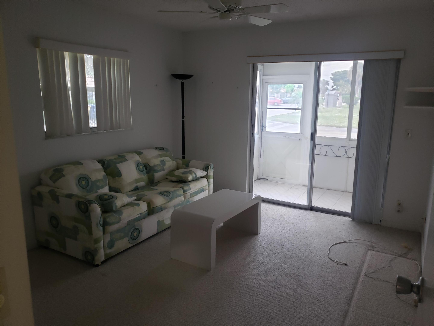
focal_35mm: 26
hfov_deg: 67.3
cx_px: 217
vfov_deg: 53.1
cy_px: 163
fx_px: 326
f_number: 1.5
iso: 250
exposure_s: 1/30
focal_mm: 4.3
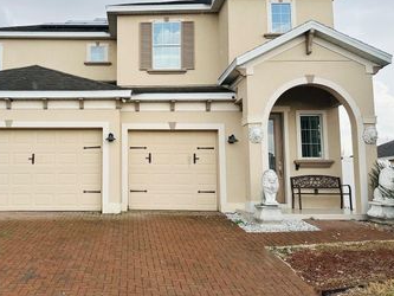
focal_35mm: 36
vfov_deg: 39.7
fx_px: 410
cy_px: 140
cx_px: 115
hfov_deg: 49.9
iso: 80
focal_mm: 6.86
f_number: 1.78
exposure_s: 1/756
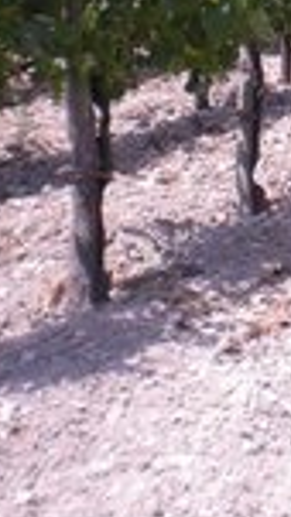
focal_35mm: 110
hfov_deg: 10.6
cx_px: 466
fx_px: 1508
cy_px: 27
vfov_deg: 19.0
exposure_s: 1/396
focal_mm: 6.3
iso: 64
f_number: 4.6
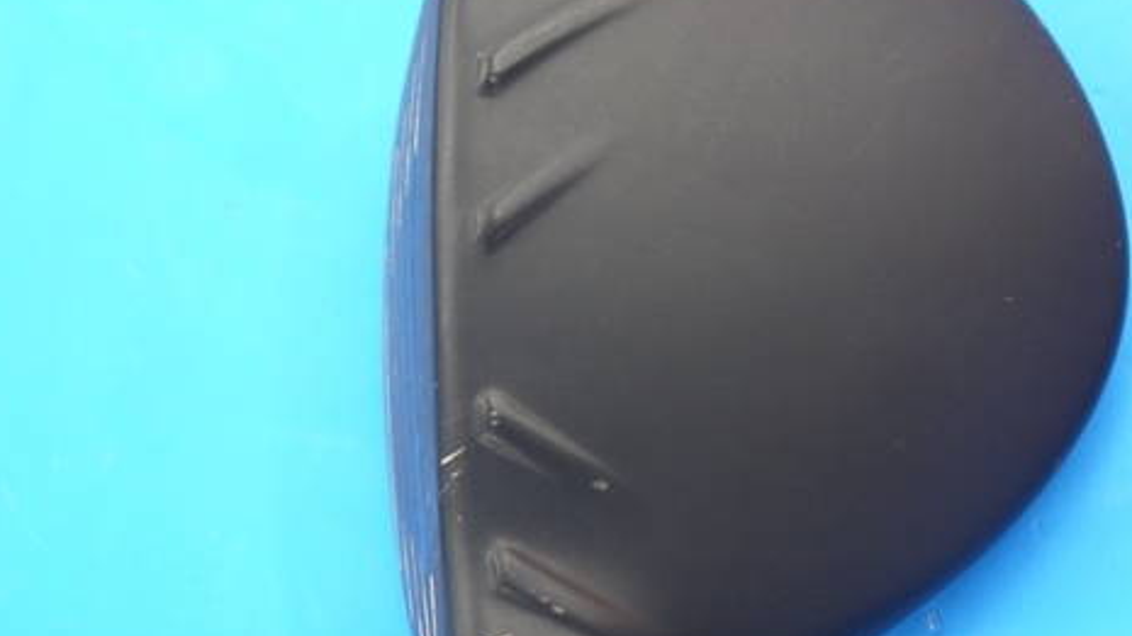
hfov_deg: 17.0
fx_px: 3780
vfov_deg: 9.6
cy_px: 317
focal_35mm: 126
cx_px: 672
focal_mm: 42
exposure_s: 1/50
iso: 800
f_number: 5.6
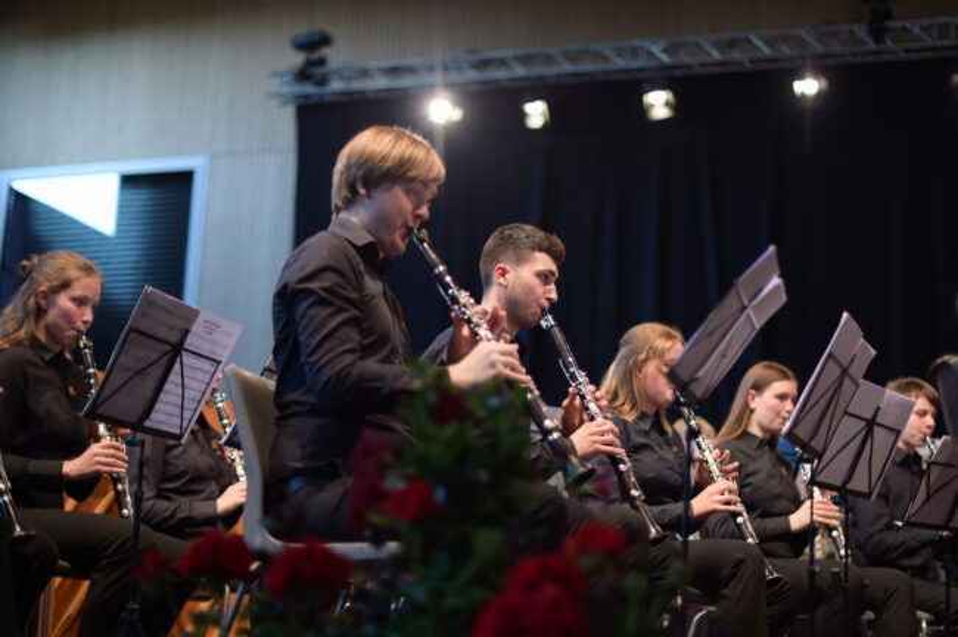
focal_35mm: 50
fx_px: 1329
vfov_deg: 26.9
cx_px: 479
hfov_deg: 39.6
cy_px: 318
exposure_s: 1/1250
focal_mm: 50
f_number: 1.4
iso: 1000
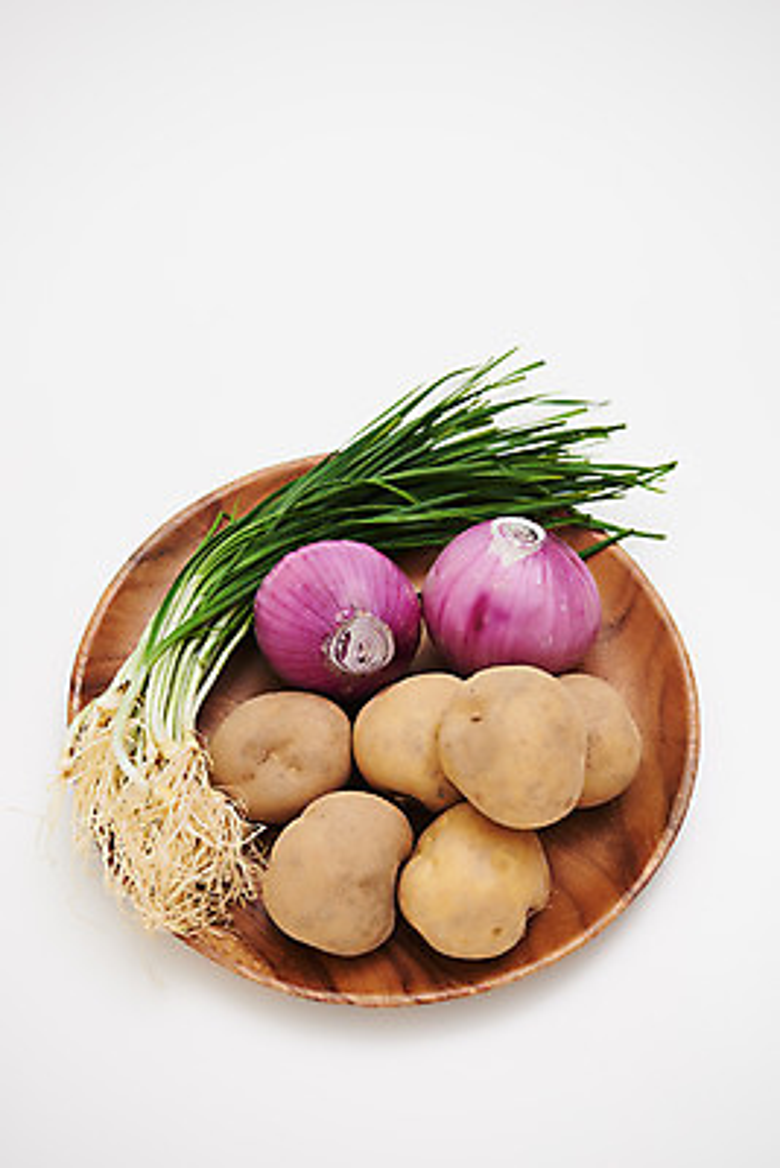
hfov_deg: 19.5
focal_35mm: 70
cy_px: 584
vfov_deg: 28.8
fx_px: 2273
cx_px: 390
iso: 100
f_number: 5.6
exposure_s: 1/125
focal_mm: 70
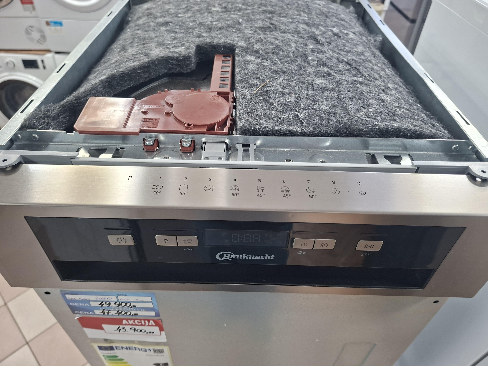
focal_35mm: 23
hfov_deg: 73.9
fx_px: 324
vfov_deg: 58.9
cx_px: 244
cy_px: 183
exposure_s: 1/50
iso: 250
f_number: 1.8
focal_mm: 5.54
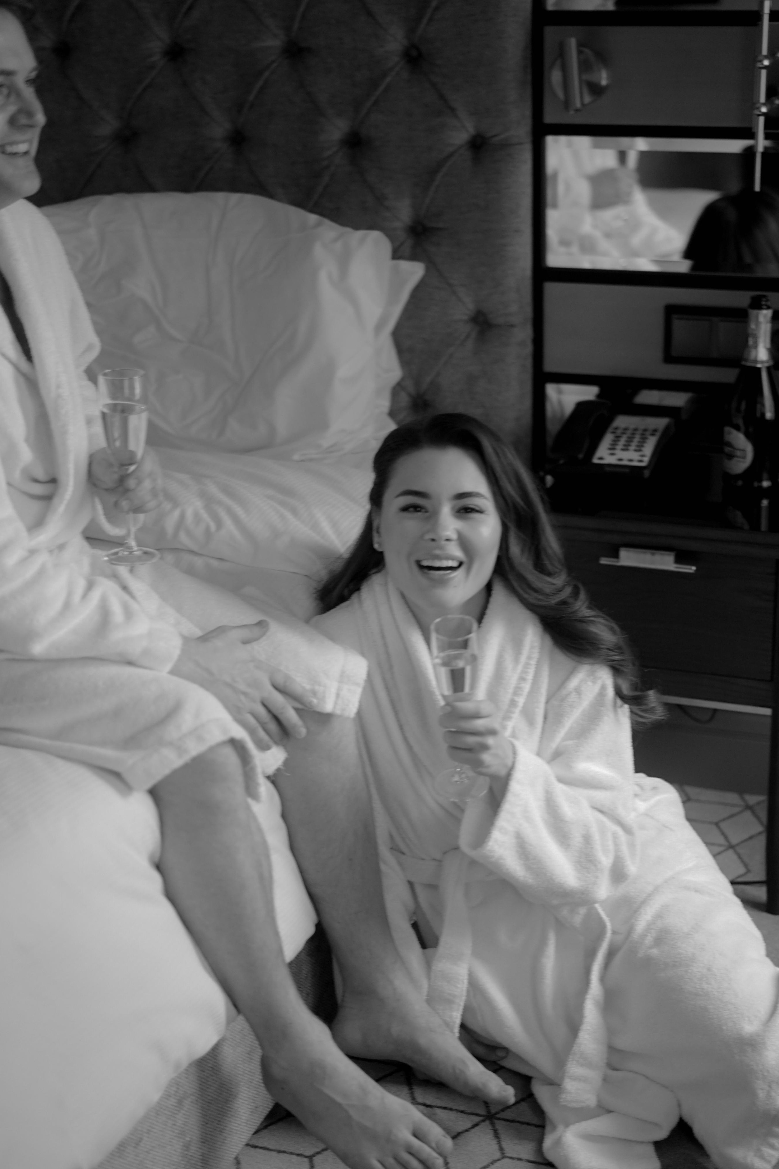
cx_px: 389
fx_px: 1655
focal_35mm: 51
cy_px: 594
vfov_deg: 38.9
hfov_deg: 26.5
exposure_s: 1/125
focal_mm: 50
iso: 640
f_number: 1.8
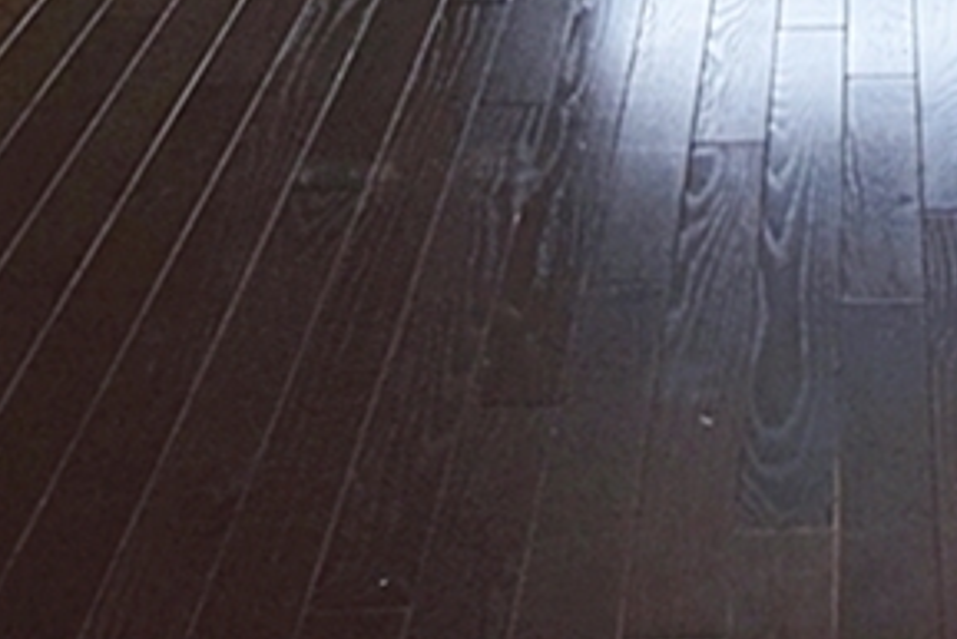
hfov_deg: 23.3
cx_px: 940
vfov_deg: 11.8
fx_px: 2234
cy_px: -1066
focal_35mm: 84
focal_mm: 10
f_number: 5.6
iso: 360
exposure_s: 1/125
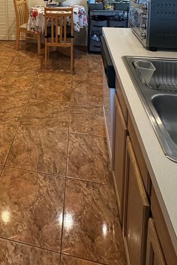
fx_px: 243
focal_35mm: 33
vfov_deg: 47.3
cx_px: 19
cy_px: -2
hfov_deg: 37.5
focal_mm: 2.22
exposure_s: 1/60
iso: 320
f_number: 2.2
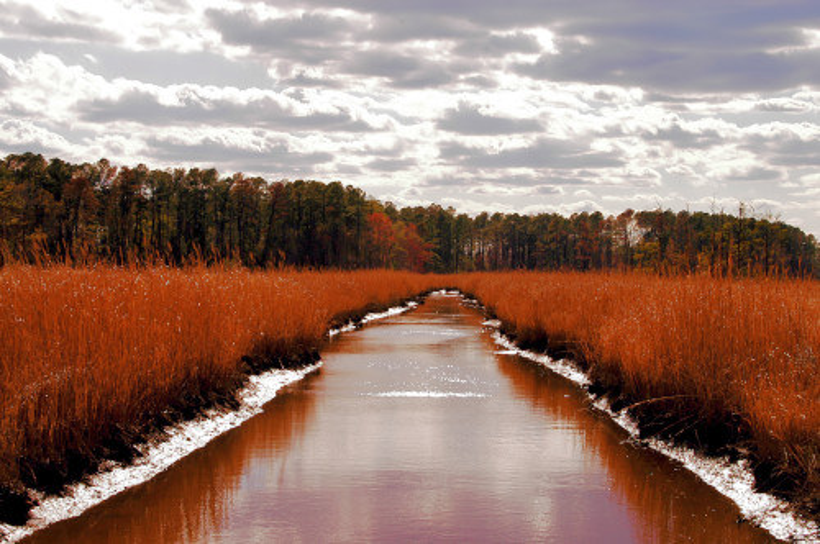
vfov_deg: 19.7
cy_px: 272
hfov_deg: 29.3
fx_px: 1570
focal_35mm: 69
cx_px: 410
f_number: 11
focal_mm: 46
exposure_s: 1/400
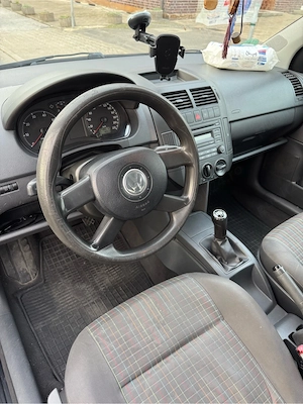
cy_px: 202
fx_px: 280
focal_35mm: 24
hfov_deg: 56.8
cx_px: 152
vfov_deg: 71.6
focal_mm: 6.76
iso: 250
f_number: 1.78
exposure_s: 1/60
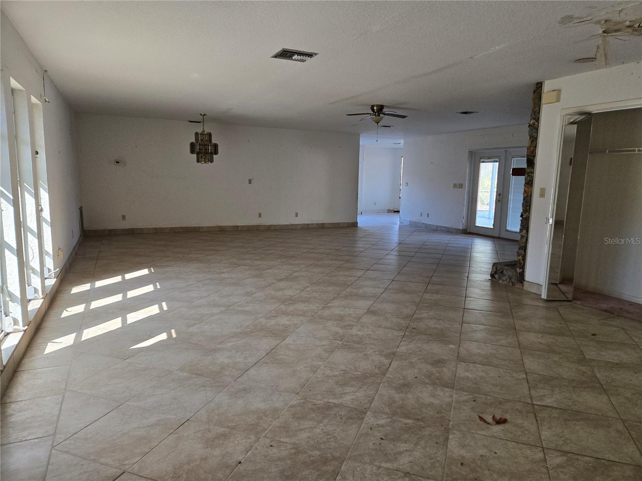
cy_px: 240
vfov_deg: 58.9
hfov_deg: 73.9
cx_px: 321
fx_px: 427
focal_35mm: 23
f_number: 1.8
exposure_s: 1/180
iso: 160
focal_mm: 5.4
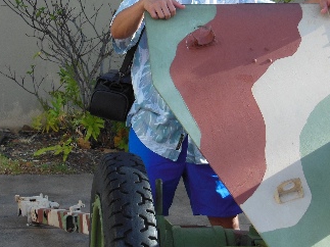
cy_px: 68
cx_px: 182
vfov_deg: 12.4
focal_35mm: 119
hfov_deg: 16.6
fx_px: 1134
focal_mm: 10.7
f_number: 5
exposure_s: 1/160
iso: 125
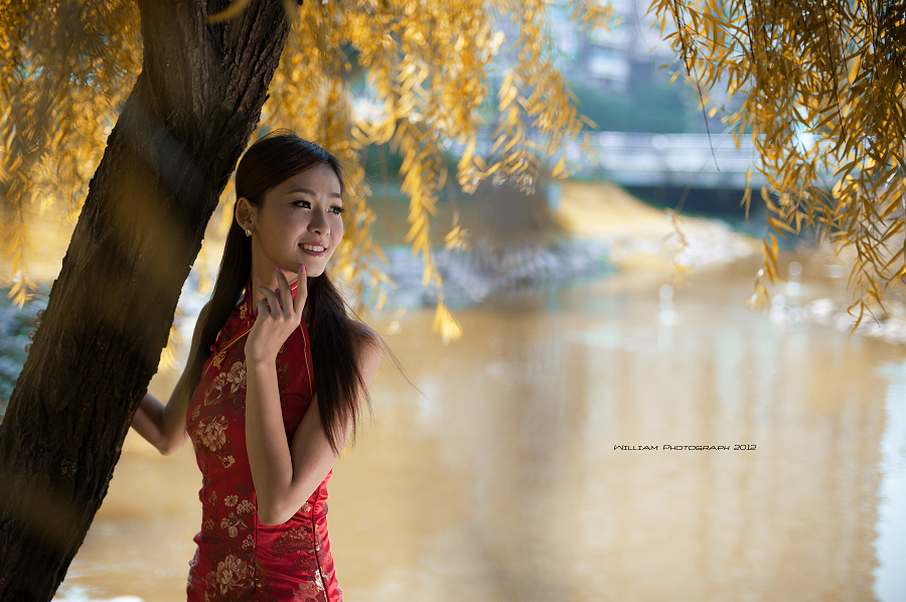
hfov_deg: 39.6
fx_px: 1257
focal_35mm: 50
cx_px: 453
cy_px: 301
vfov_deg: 26.9
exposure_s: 1/1000
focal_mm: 50
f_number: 2
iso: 100
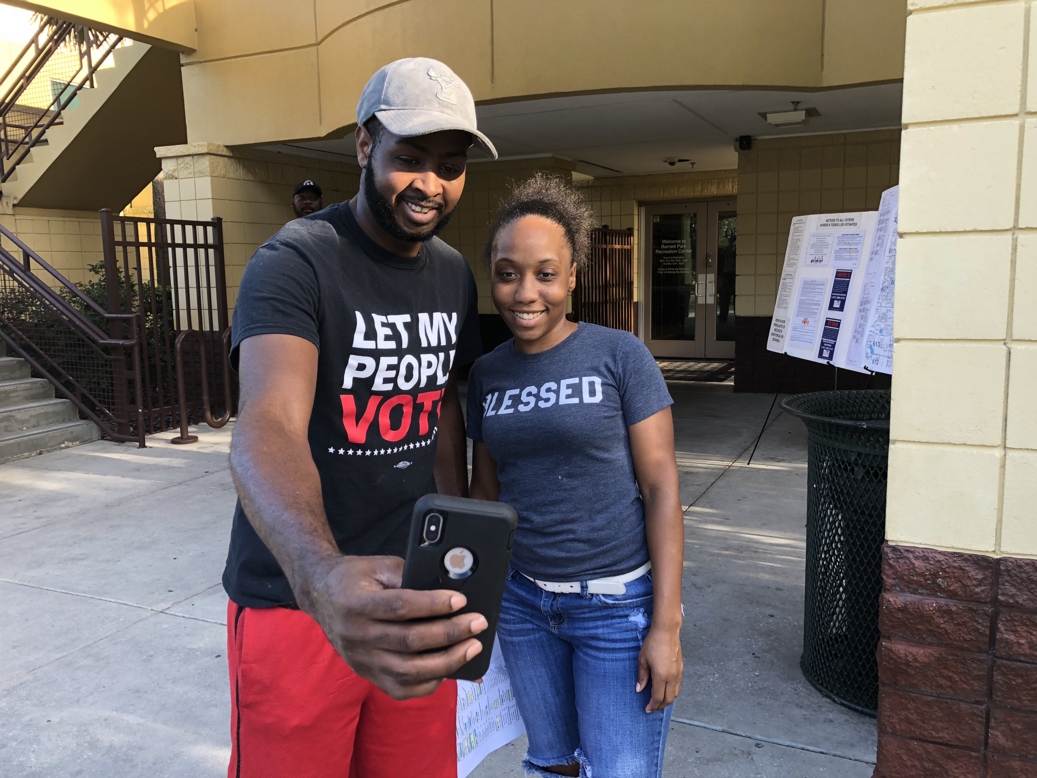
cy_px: 389
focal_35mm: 28
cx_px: 518
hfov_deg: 63.4
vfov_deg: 49.7
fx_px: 839
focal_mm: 3.99
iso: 50
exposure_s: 1/120
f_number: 1.8
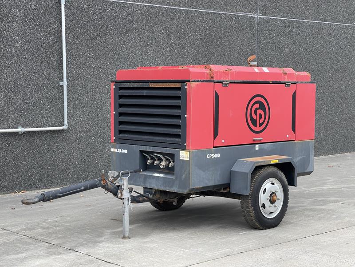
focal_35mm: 64
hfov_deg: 30.3
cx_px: 178
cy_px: 134
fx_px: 656
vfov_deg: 22.9
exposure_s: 1/99
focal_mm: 7.5
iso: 32
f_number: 2.2
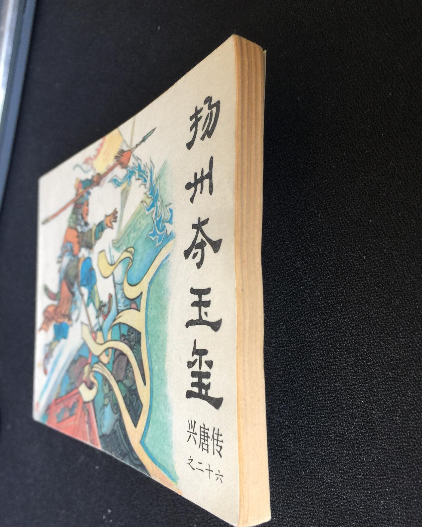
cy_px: 284
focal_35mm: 31
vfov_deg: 57.1
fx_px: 484
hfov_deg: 47.1
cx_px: 215
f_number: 2.2
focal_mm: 4.15
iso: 32
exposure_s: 1/33
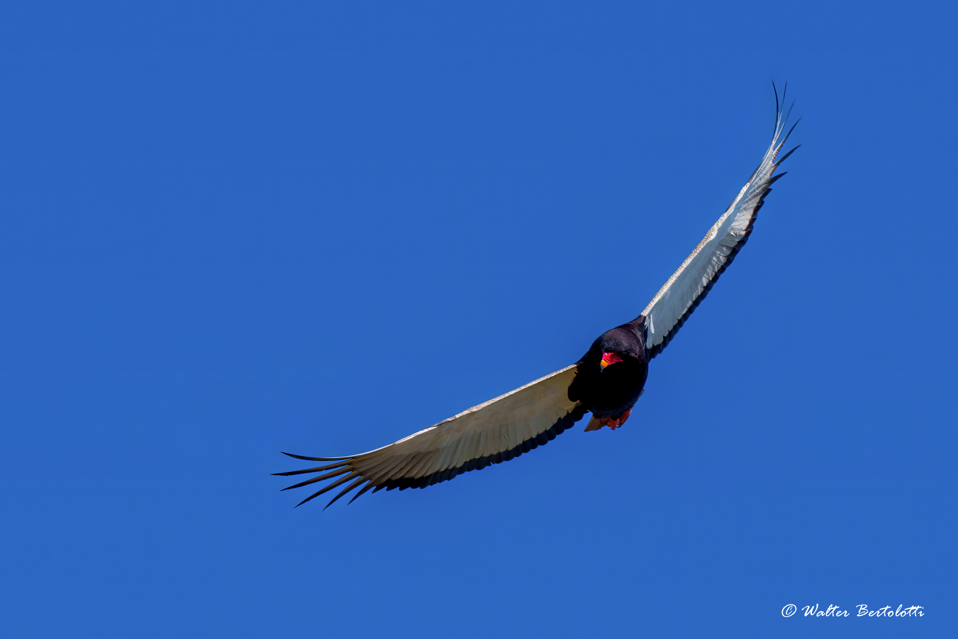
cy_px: 320
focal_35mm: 400
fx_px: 10644
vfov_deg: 3.4
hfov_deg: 5.2
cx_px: 479
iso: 160
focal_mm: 400
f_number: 5.6
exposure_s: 1/2000
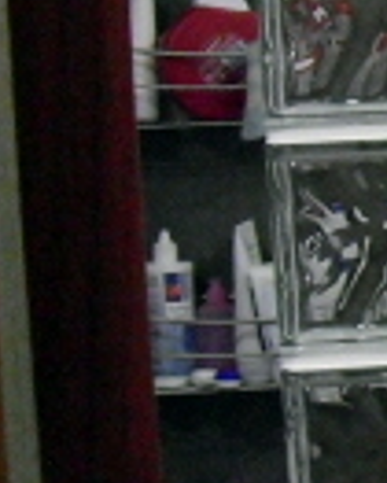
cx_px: 1139
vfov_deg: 11.2
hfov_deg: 7.8
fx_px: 2460
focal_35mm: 172
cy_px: 236
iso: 800
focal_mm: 6.3
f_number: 3.1
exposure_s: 1/80
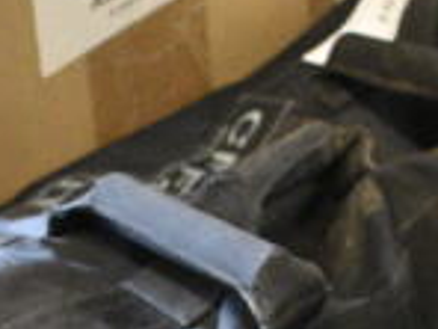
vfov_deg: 10.7
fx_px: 1658
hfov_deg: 15.0
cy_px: 563
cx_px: 349
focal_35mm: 131
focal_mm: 22
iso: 6400
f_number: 3.8
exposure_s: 1/125
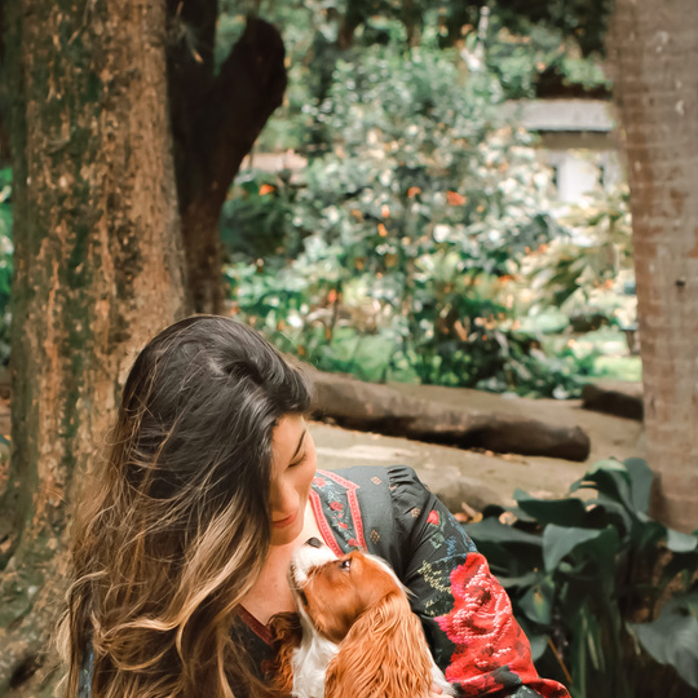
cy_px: 496
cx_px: 436
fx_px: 2257
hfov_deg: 17.6
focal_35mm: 99
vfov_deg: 17.5
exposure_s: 1/200
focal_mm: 35
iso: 160
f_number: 3.5
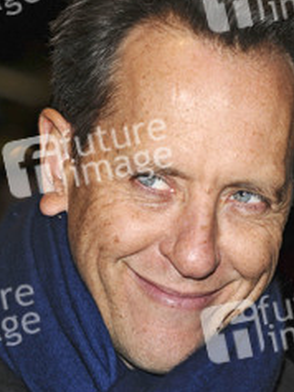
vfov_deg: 10.1
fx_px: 2206
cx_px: 136
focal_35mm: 195
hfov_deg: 7.6
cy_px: 241
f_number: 5
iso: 400
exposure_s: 1/200
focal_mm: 80
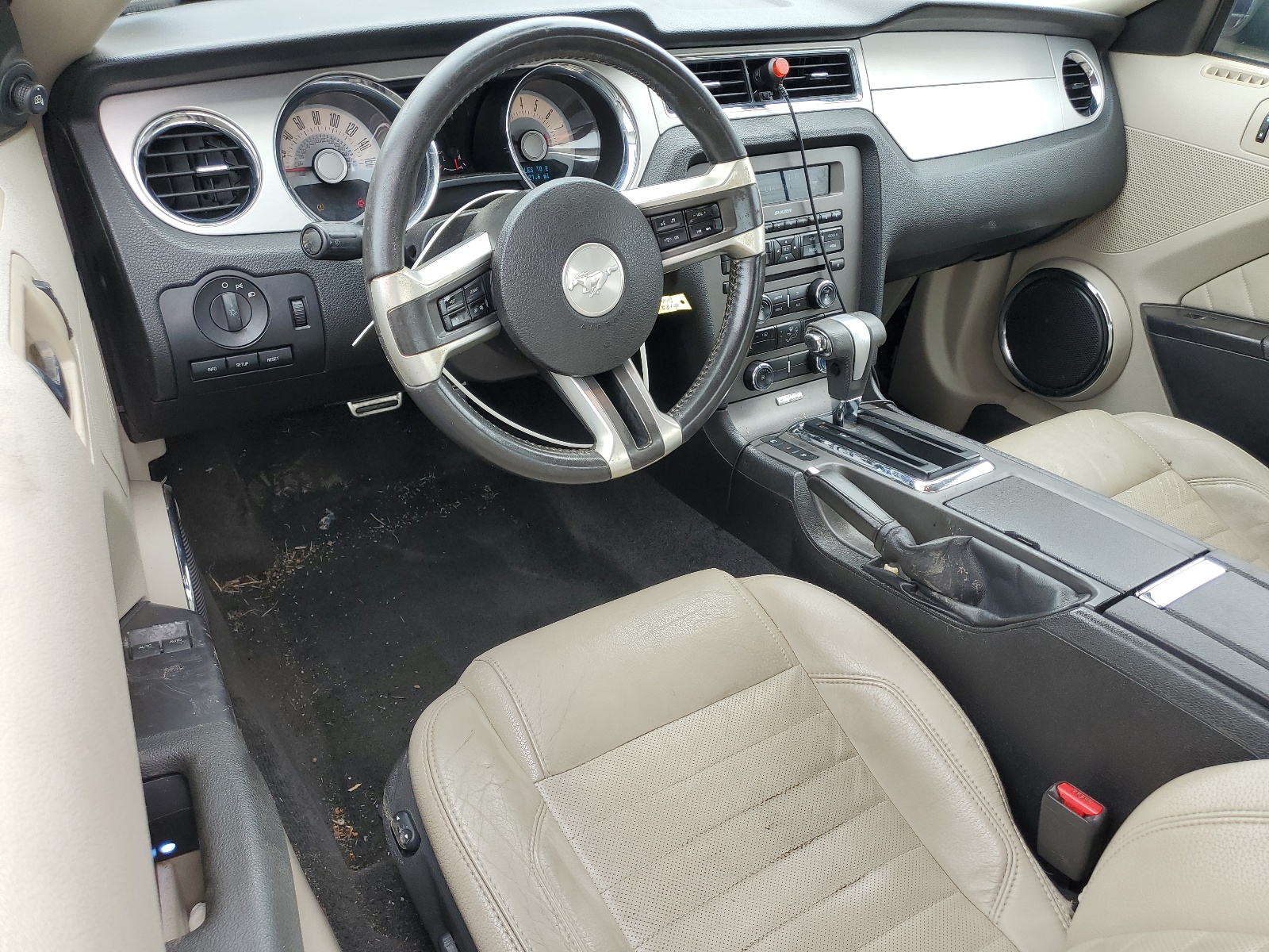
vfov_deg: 53.1
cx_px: 634
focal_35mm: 26
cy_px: 476
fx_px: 953
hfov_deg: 67.3
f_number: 1.5
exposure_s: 1/149
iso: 50
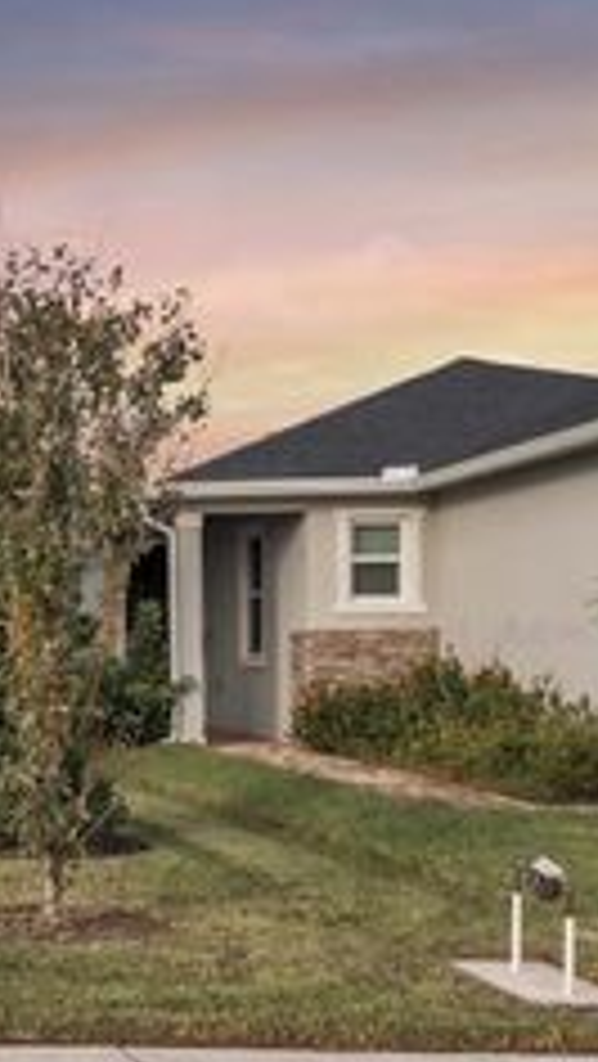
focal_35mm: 60
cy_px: 632
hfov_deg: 16.5
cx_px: -499
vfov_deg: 34.8
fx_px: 1689
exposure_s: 1/500
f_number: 8
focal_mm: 27
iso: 250
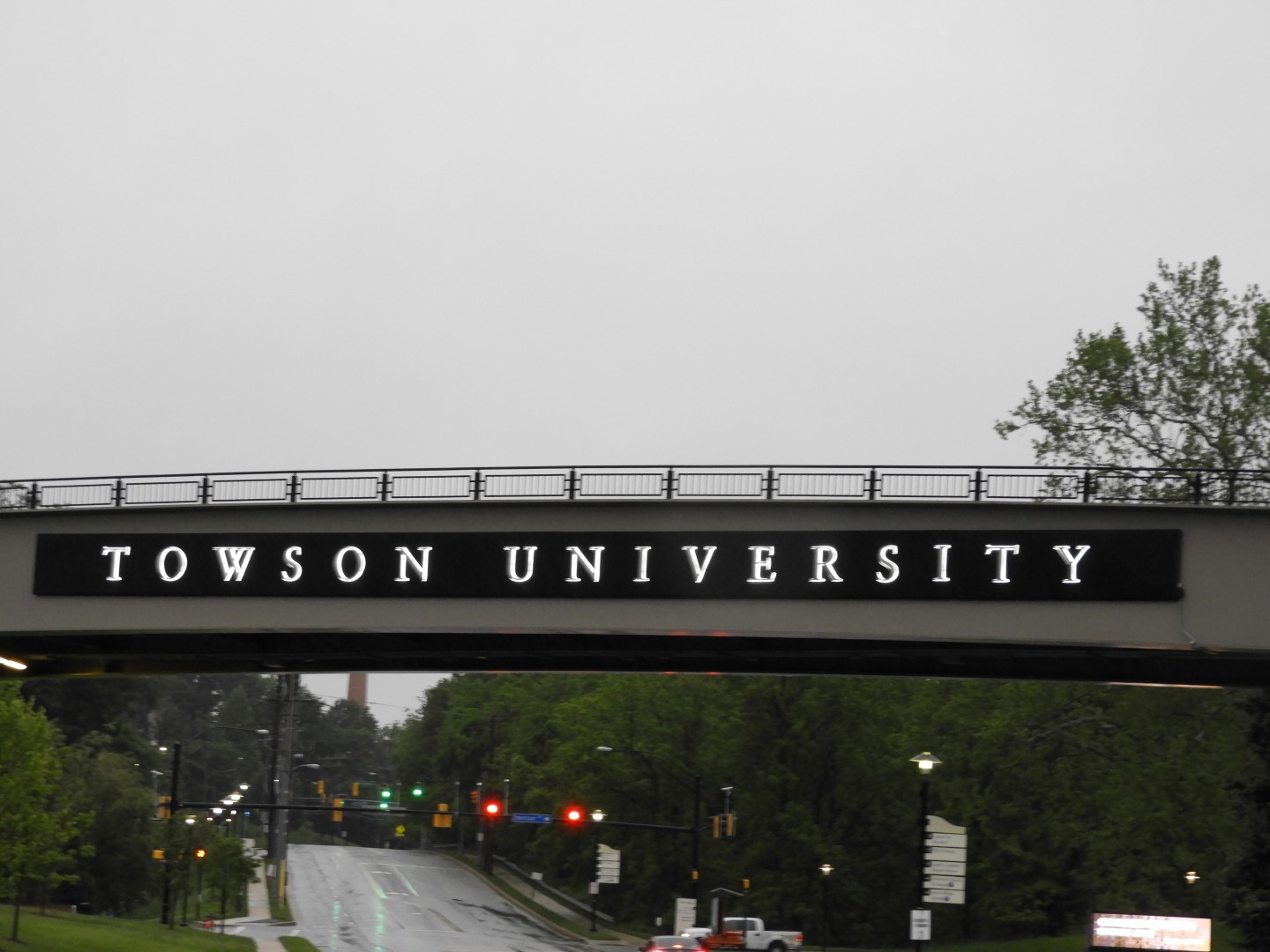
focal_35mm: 105
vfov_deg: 14.1
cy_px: 476
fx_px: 3852
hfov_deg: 18.7
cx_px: 635
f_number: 4.8
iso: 400
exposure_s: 1/50
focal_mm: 18.8
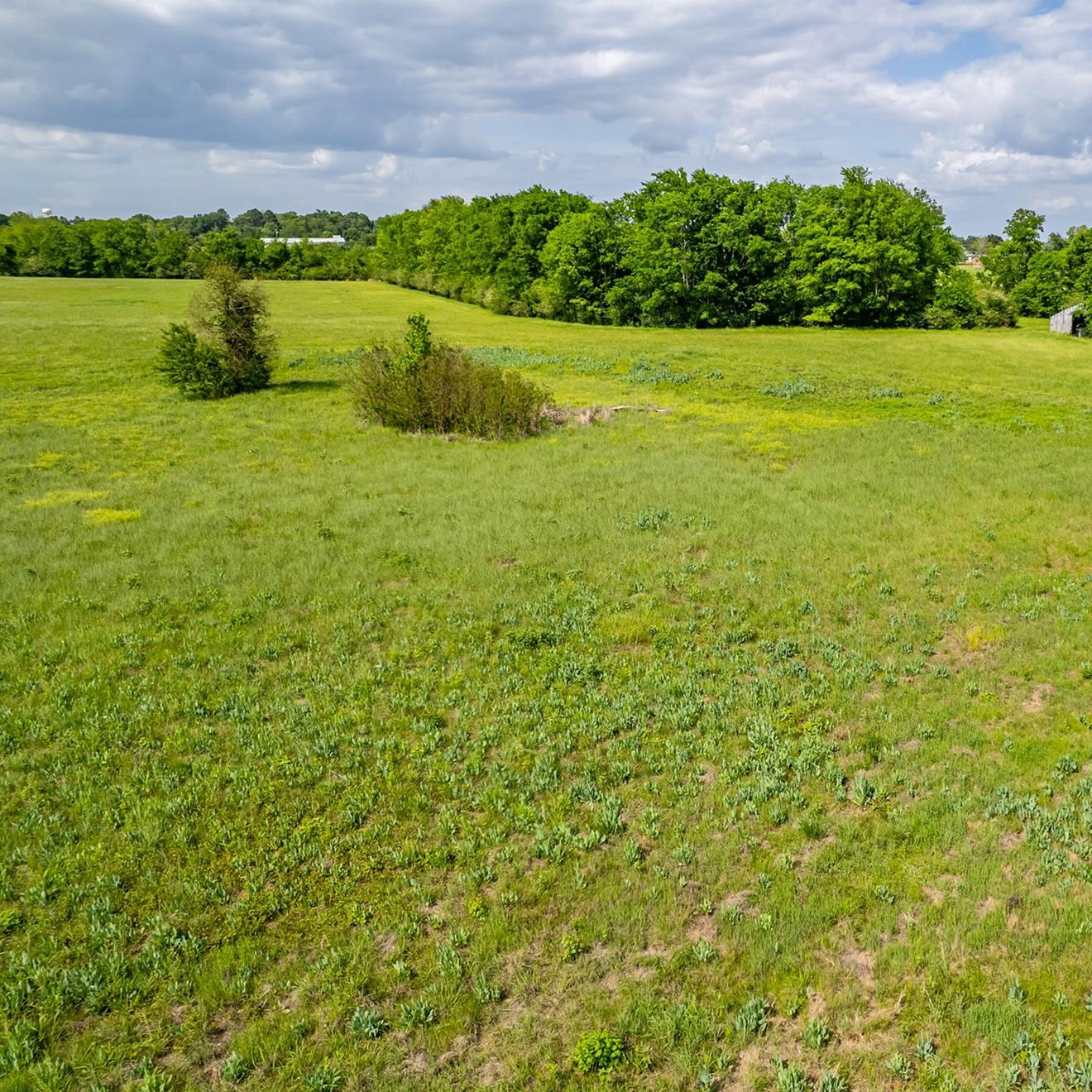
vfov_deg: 55.6
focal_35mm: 29
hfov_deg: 52.7
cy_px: 531
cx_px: 841
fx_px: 1035
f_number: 2.8
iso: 100
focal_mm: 8.38
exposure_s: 1/2500
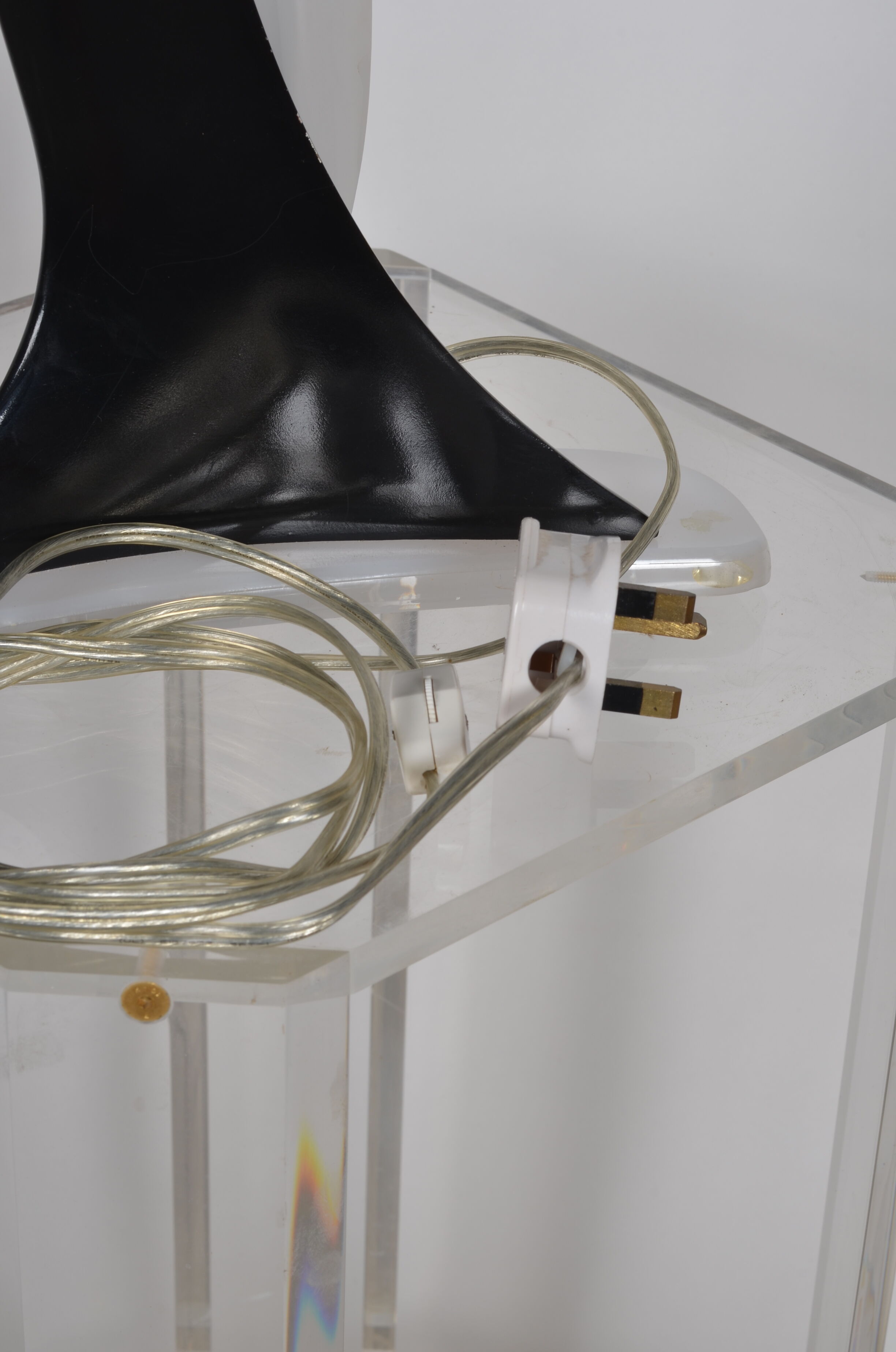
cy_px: 676
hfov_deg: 18.1
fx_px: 2812
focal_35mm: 75
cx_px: 448
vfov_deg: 27.0
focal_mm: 50
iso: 100
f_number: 14
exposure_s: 1/125
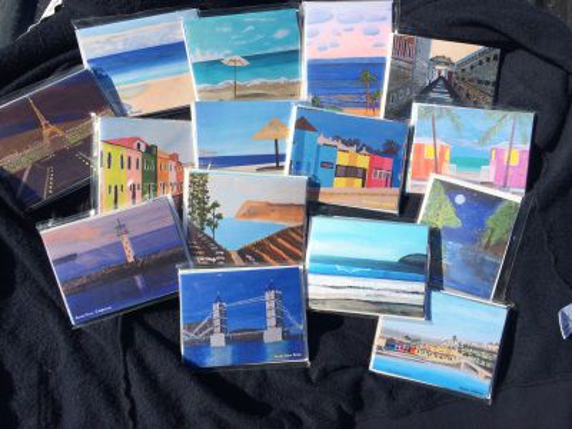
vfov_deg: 46.8
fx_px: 496
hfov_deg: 60.0
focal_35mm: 30
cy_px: 214
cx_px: 286
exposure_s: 1/3425
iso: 50
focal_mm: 4.12
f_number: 2.2
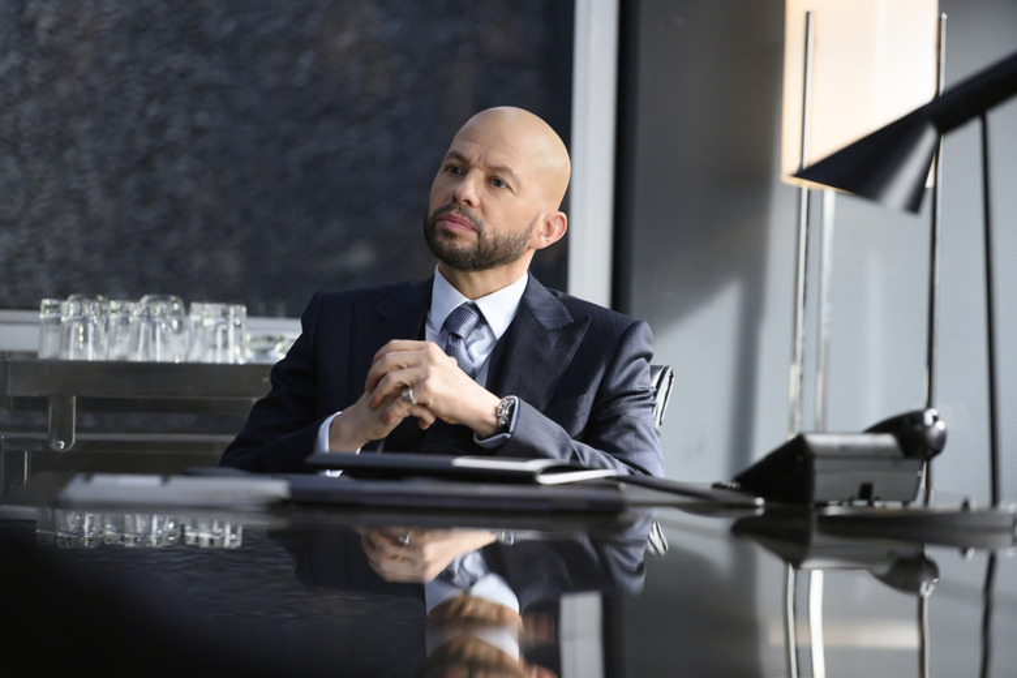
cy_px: 339
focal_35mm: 200
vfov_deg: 6.9
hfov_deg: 10.3
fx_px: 5650
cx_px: 508
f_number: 2.8
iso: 2500
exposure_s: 1/100
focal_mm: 200
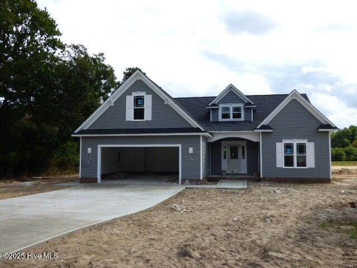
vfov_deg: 46.8
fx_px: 309
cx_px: 178
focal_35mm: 30
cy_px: 134
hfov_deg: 60.0
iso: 100
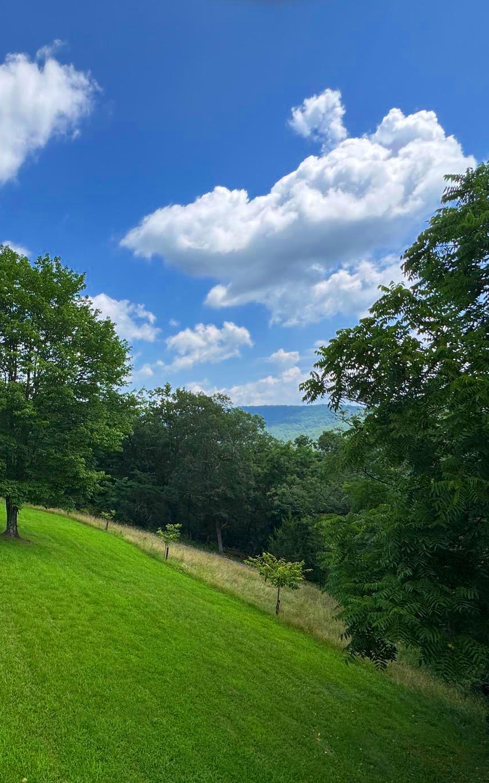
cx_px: 93
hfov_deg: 51.4
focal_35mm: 22
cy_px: 421
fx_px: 469
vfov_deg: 79.5
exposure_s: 1/1506
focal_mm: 2.22
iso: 50
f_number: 2.2
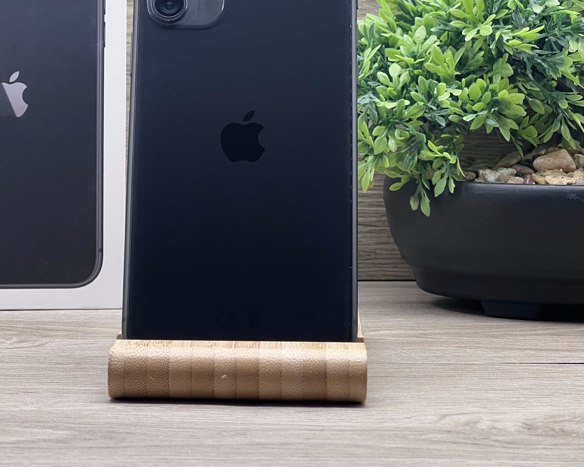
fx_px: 1936
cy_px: 157
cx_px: 177
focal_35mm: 112
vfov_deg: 13.7
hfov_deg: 17.1
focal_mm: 9
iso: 100
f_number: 2.8
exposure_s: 1/100
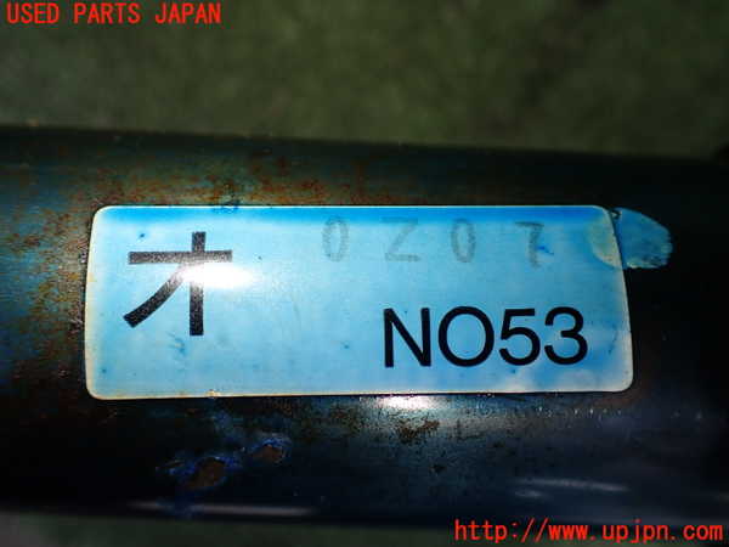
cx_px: 364
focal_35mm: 30
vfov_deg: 46.8
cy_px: 274
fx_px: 632
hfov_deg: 60.0
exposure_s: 1/125
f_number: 2.3
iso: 160
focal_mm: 5.4
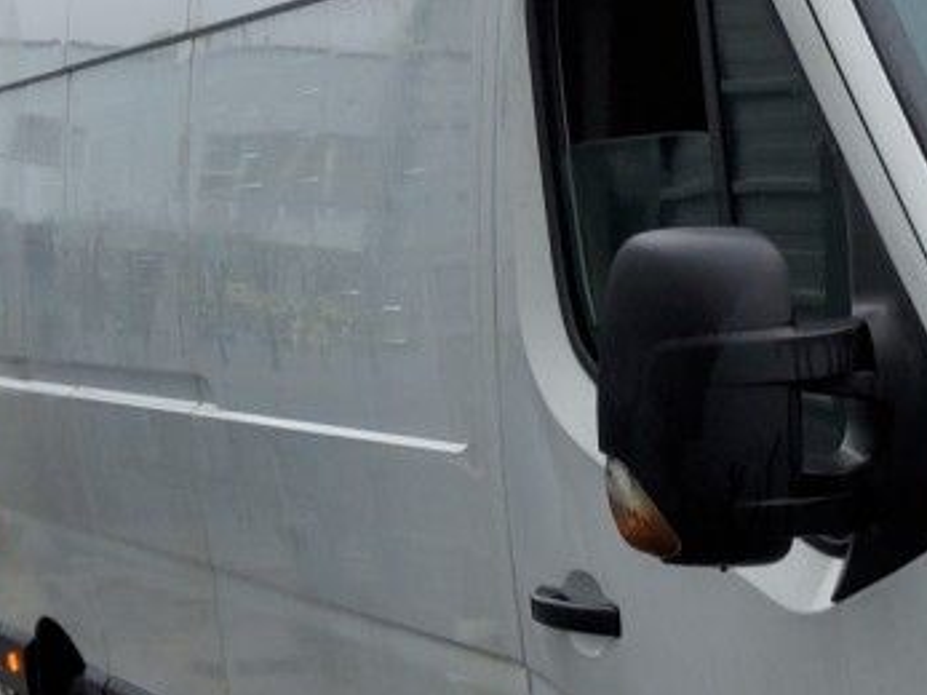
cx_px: 1151
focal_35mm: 90
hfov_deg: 20.2
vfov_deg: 16.0
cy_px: 727
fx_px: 2409
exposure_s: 1/120
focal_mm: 3.08
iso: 80
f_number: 2
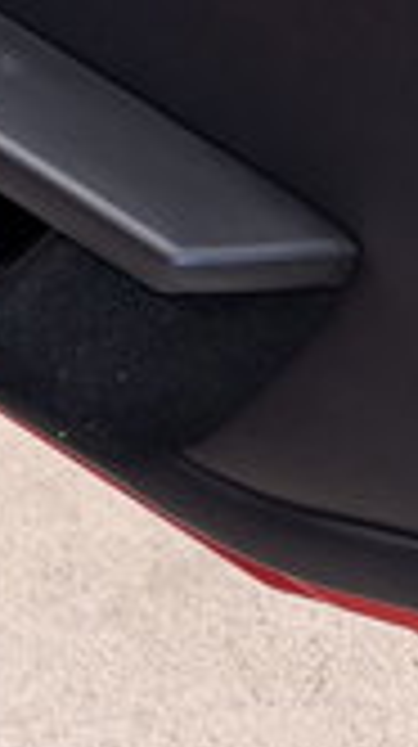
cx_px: -427
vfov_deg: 16.6
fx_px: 2392
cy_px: -266
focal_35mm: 121
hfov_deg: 9.3
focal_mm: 6.76
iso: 160
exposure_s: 1/60
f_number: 1.78
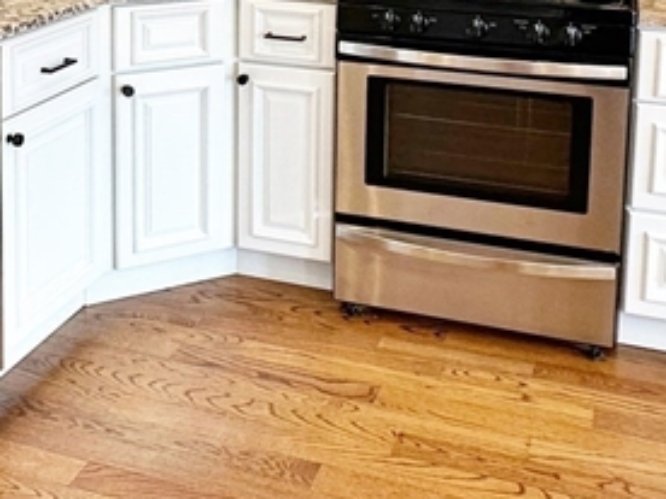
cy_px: -60
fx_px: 1000
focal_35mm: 52
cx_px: 287
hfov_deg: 36.8
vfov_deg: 25.8
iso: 160
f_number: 2.2
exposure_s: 1/120
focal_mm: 2.22
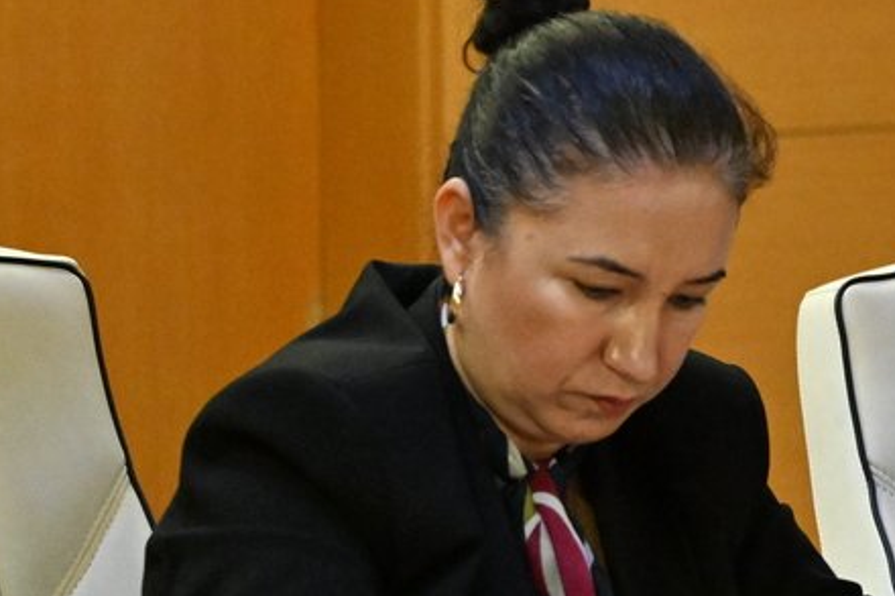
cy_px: 279
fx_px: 5069
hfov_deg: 9.7
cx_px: 1522
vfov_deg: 6.7
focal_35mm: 204
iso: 5000
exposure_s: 1/200
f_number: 3.5
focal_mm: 58
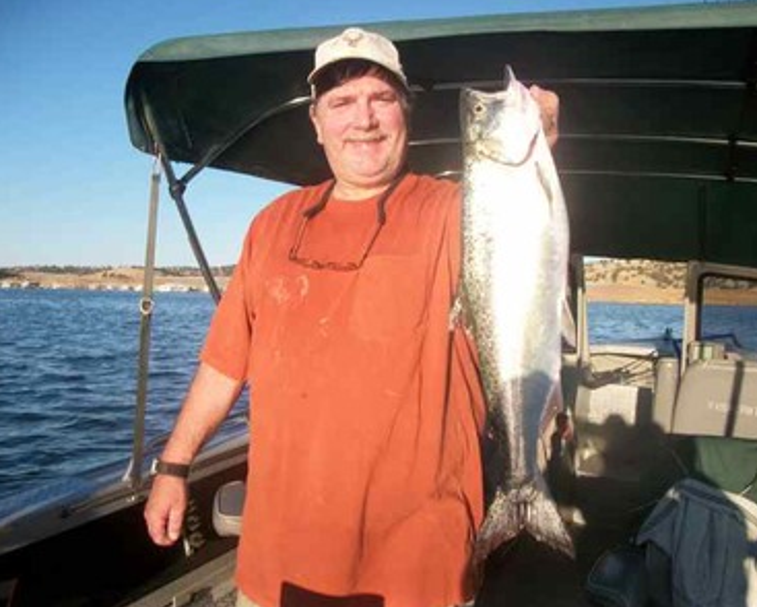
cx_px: 392
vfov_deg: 43.4
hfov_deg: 52.8
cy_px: 306
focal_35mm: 34
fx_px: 762
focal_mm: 5.7
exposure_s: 1/100
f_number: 8.8
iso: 80
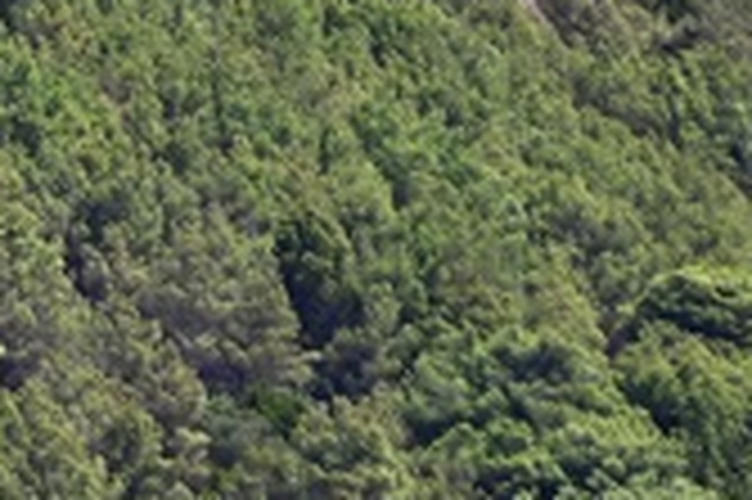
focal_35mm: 1676
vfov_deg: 0.8
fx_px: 34975
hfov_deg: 1.2
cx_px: -788
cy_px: 597
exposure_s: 1/320
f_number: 5.6
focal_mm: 280
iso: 110
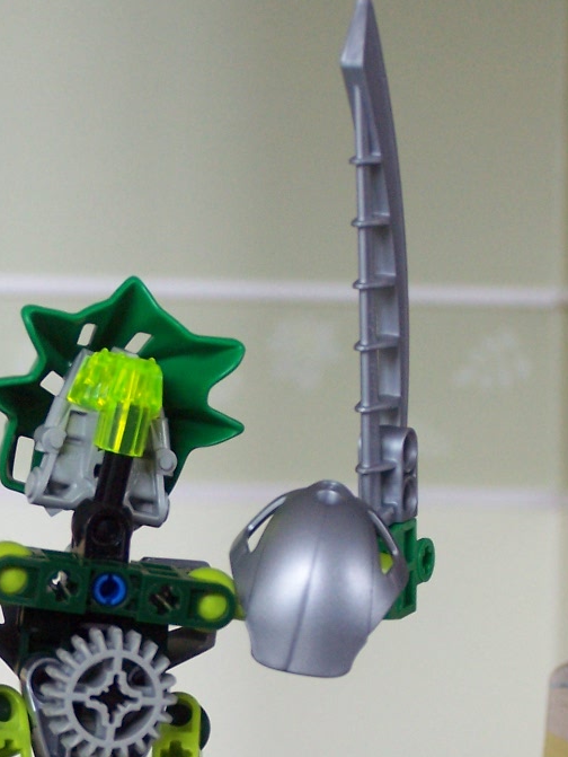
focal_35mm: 168
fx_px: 3672
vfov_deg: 11.7
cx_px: 70
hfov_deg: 8.8
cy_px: 632
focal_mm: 15.6
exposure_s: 1/10
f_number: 3.2
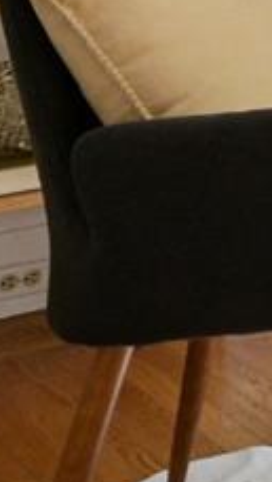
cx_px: 1061
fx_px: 1230
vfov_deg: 20.4
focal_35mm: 96
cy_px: -140
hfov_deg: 8.1
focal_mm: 14
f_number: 11
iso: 400
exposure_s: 1/200
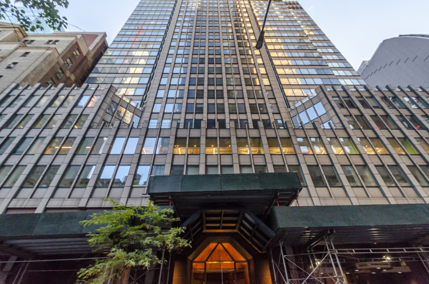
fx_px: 178
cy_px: 142
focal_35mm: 15
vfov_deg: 77.1
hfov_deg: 100.5
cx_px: 214
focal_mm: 10
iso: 800
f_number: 8
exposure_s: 1/250
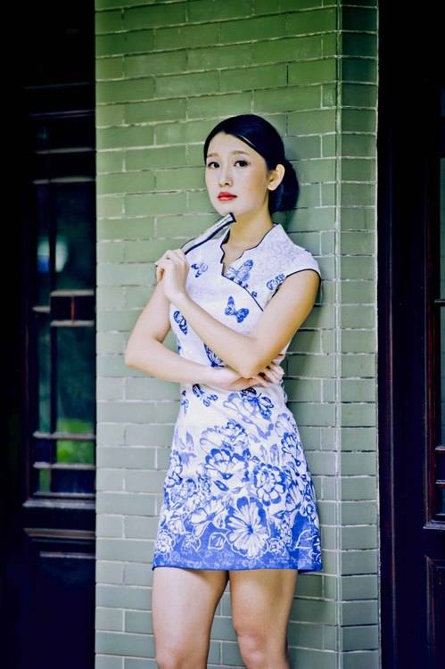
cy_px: 334
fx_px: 3713
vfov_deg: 10.3
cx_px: 222
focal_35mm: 200
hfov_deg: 6.9
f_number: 2.8
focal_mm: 200
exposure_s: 1/80
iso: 200
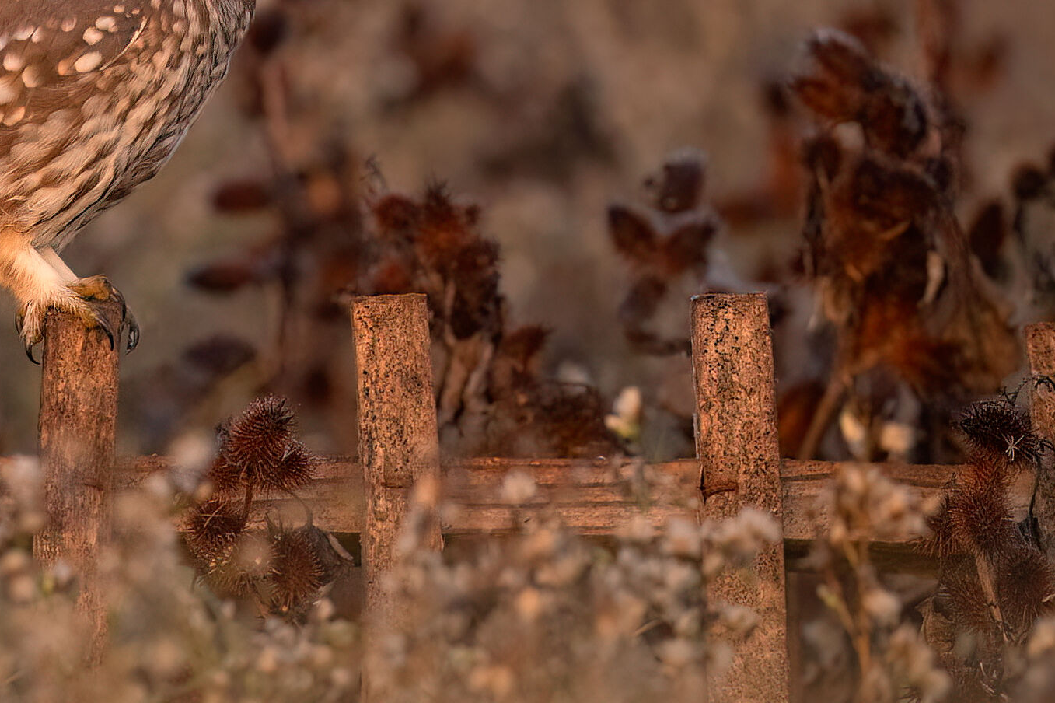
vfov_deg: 1.8
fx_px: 22441
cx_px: 206
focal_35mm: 766
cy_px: 317
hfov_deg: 2.7
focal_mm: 433
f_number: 6.3
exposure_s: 1/20
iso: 8000
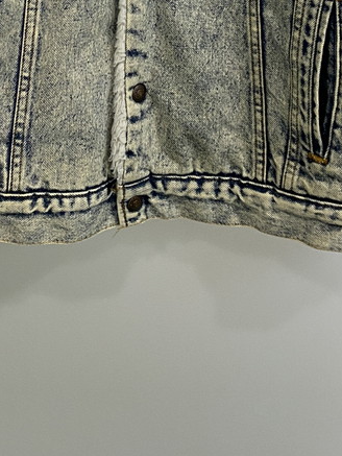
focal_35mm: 72
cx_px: 155
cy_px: -147
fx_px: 948
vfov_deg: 23.6
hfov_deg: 20.4
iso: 100
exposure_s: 1/50
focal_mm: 4.25
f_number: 1.8
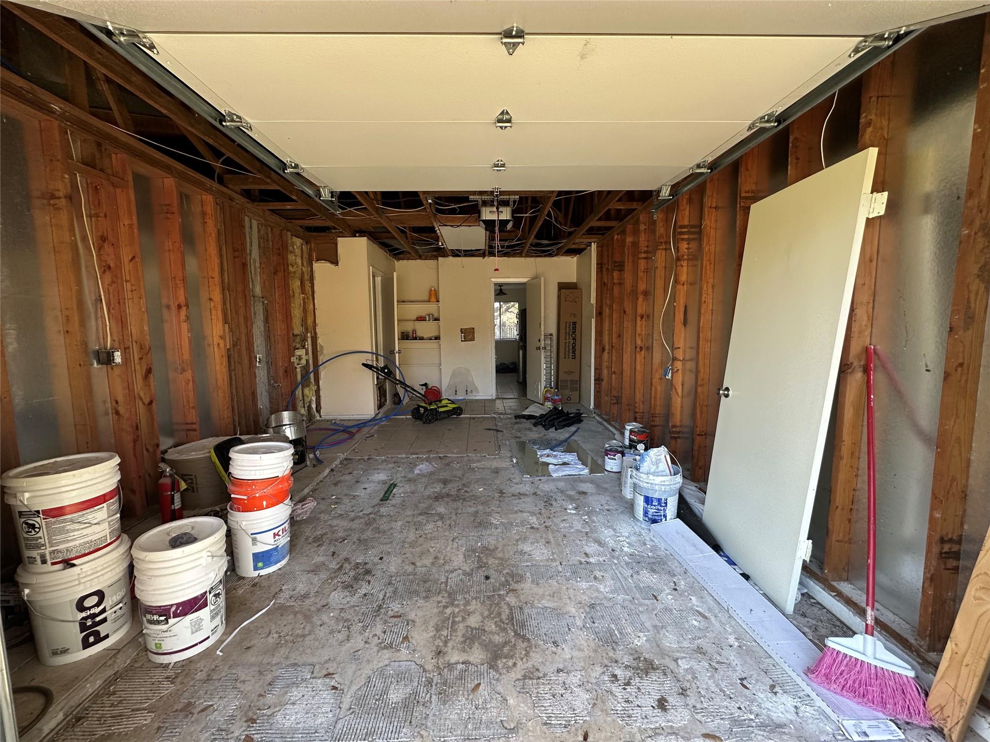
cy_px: 371
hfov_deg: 102.1
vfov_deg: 85.7
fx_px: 400
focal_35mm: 14
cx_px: 495
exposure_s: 1/99
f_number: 2.2
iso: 160
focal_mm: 2.22
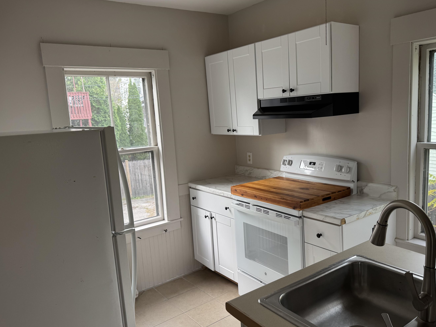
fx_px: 353
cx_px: 248
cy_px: 171
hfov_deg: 63.2
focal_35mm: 28
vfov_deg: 49.7
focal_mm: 6.76
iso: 80
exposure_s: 1/121
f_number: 1.78
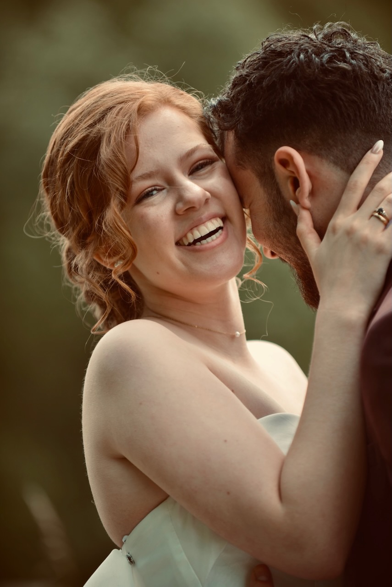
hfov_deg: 6.9
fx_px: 3262
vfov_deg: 10.3
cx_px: 196
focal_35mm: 200
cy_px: 294
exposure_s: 1/500
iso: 125
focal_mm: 200
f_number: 2.8
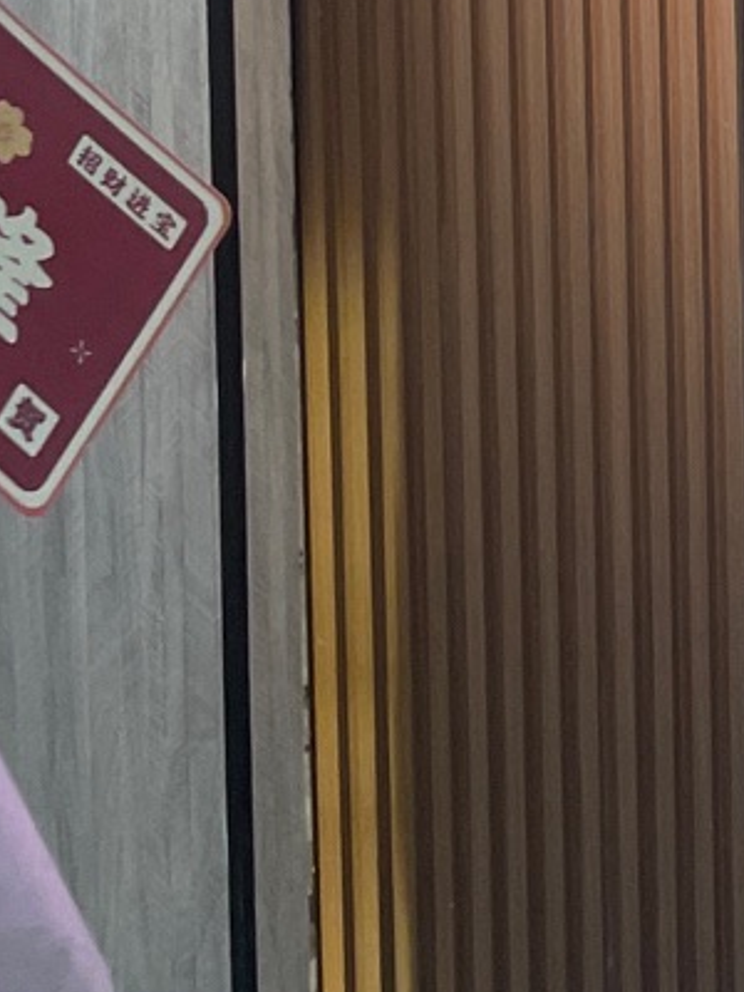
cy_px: -5
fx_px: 3725
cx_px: 2430
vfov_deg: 14.9
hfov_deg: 8.8
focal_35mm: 130
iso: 50
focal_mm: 4.2
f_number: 1.6
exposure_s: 1/100
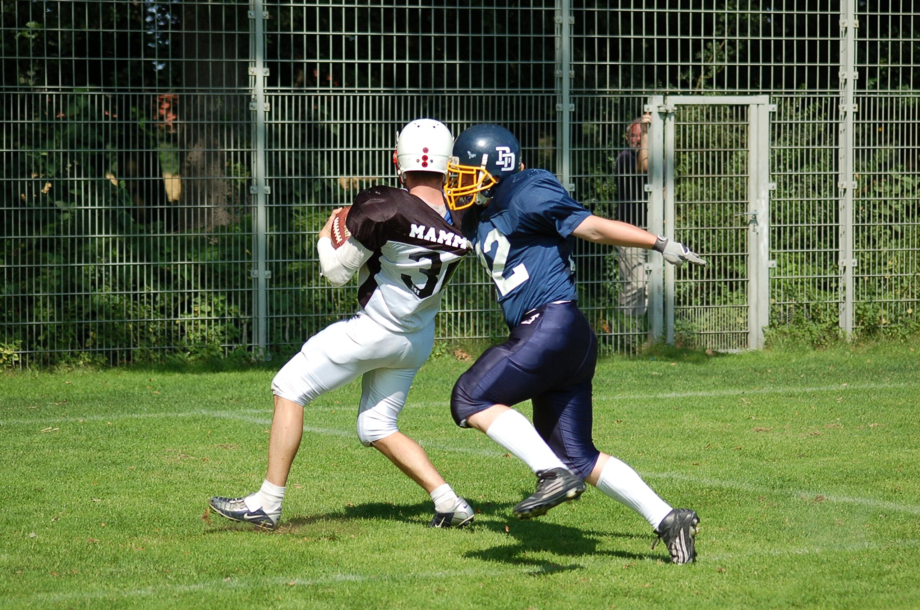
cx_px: 460
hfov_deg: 14.4
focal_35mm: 142
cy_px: 305
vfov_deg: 9.6
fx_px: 3635
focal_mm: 95
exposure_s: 1/1250
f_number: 5
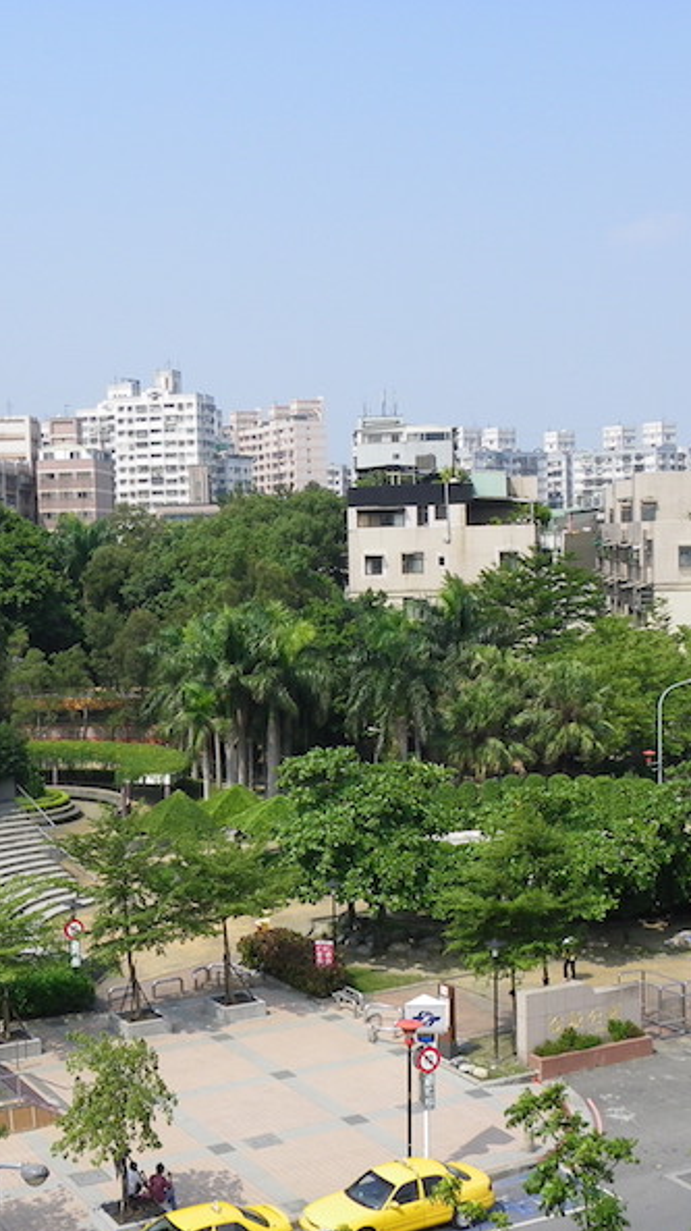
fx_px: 1631
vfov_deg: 41.3
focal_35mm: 50
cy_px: 621
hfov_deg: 23.8
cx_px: 230
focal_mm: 6.1
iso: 64
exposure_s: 1/250
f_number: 6.3
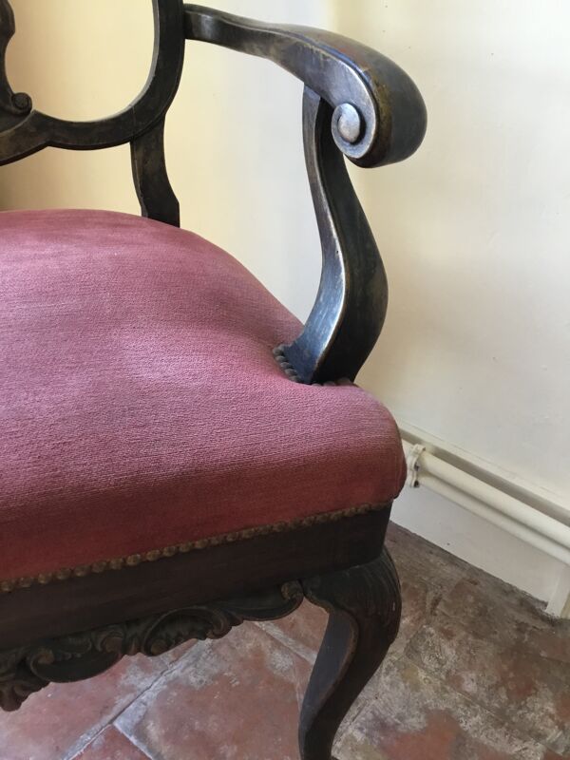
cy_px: 380
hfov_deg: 45.4
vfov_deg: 58.4
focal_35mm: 31
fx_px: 681
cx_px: 285
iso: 160
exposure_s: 1/33
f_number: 2.4
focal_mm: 3.3
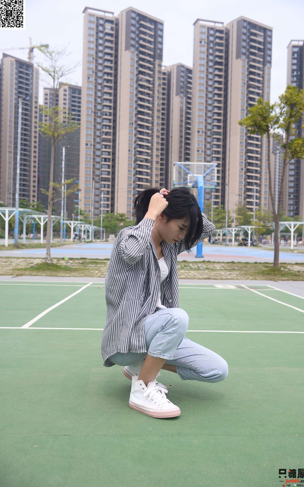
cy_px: 242
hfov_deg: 35.3
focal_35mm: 36
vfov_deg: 54.0
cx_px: 156
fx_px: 477
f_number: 5.6
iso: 100
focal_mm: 35
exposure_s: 1/500
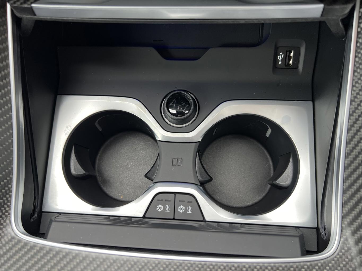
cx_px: 181
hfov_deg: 67.3
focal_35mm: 26
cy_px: 136
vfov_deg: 53.1
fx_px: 272
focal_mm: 5.7
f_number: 1.5
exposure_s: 1/121
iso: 80
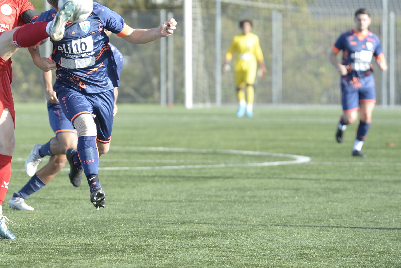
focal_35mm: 448
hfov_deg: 4.6
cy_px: 100
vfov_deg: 3.1
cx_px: 99
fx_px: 4991
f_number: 5.3
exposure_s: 1/640
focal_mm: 270
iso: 500
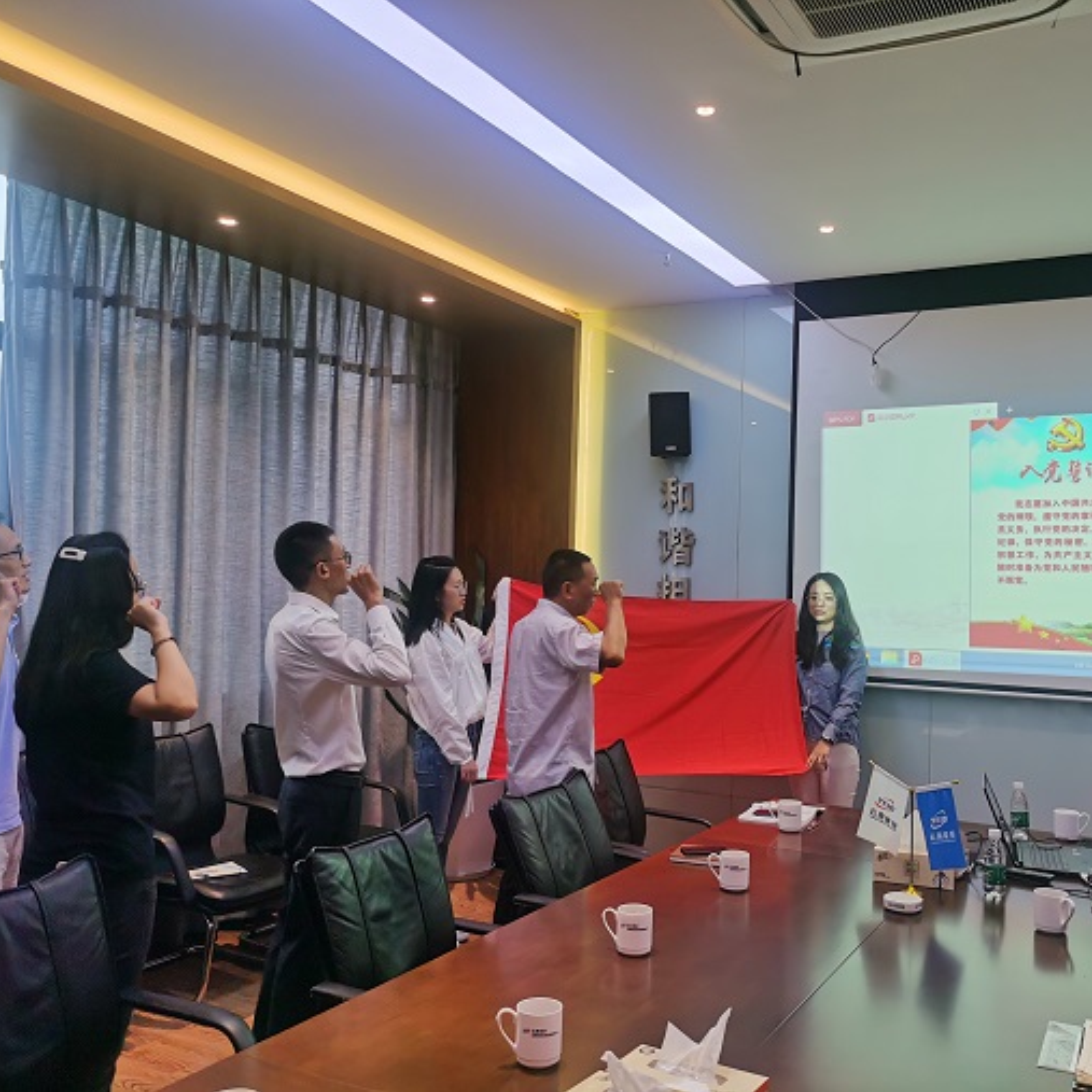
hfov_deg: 50.8
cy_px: 545
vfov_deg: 51.1
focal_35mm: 32
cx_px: 650
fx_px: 1142
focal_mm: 5.58
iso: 80
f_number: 1.8
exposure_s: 1/100
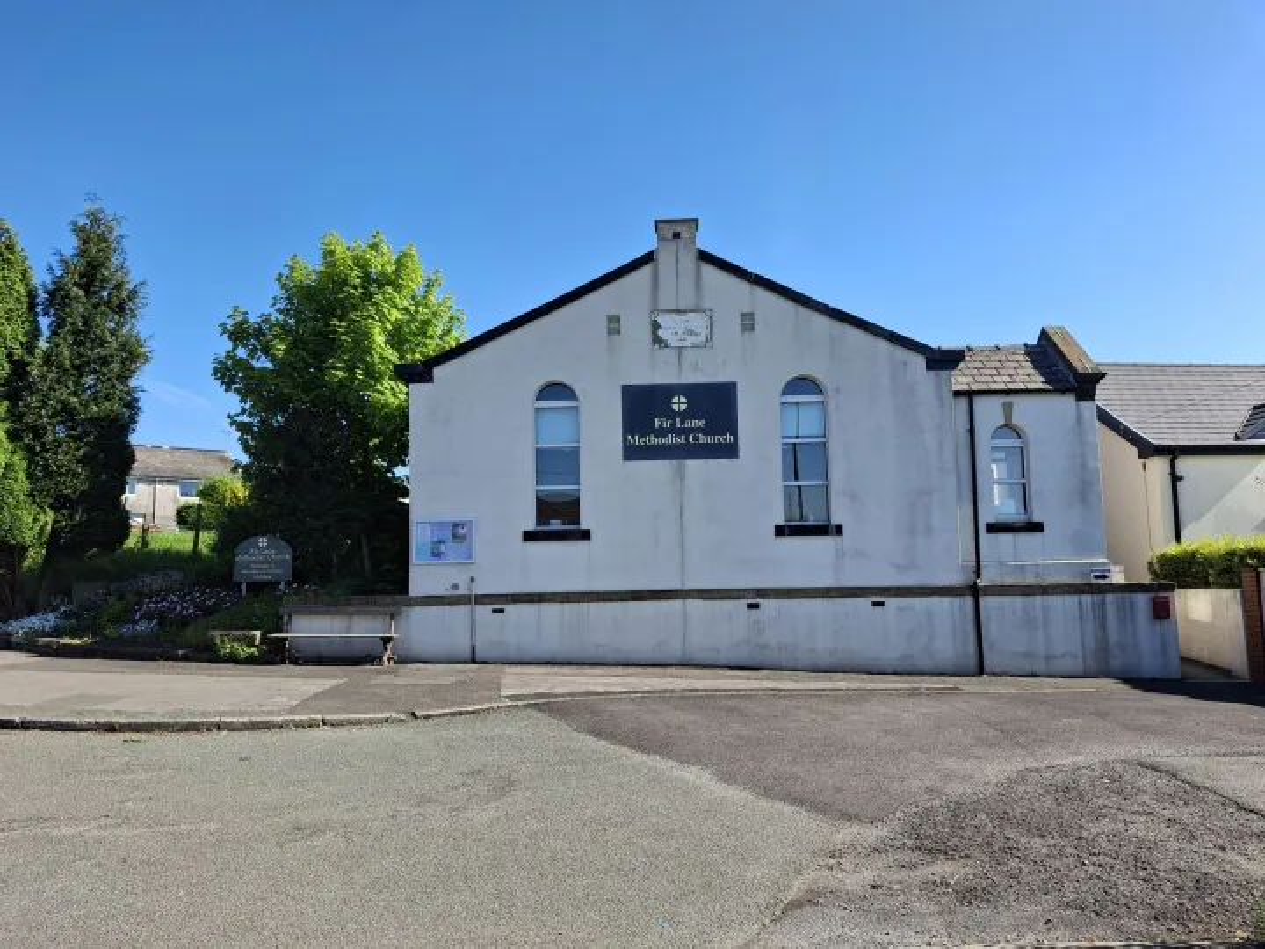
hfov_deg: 69.4
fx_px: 914
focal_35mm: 25
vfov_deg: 54.9
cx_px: 632
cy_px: 474
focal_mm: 4.69
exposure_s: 1/708
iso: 25
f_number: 1.8
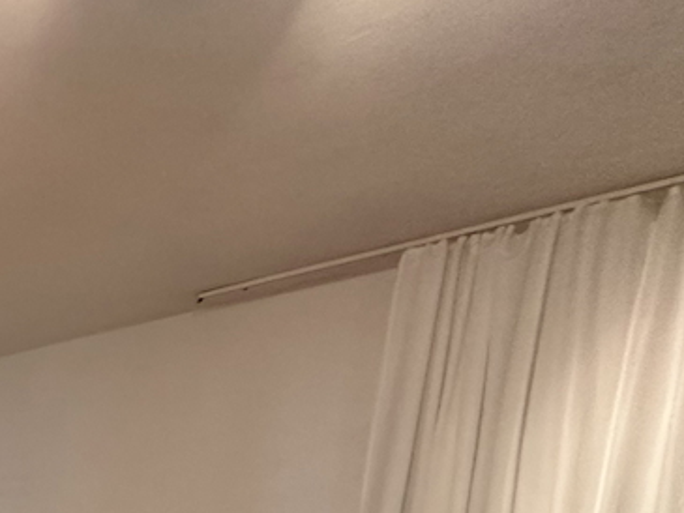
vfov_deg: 24.9
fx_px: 909
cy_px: 749
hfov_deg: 30.3
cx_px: -255
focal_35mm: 46
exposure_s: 1/50
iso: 200
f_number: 2.2
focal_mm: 2.22
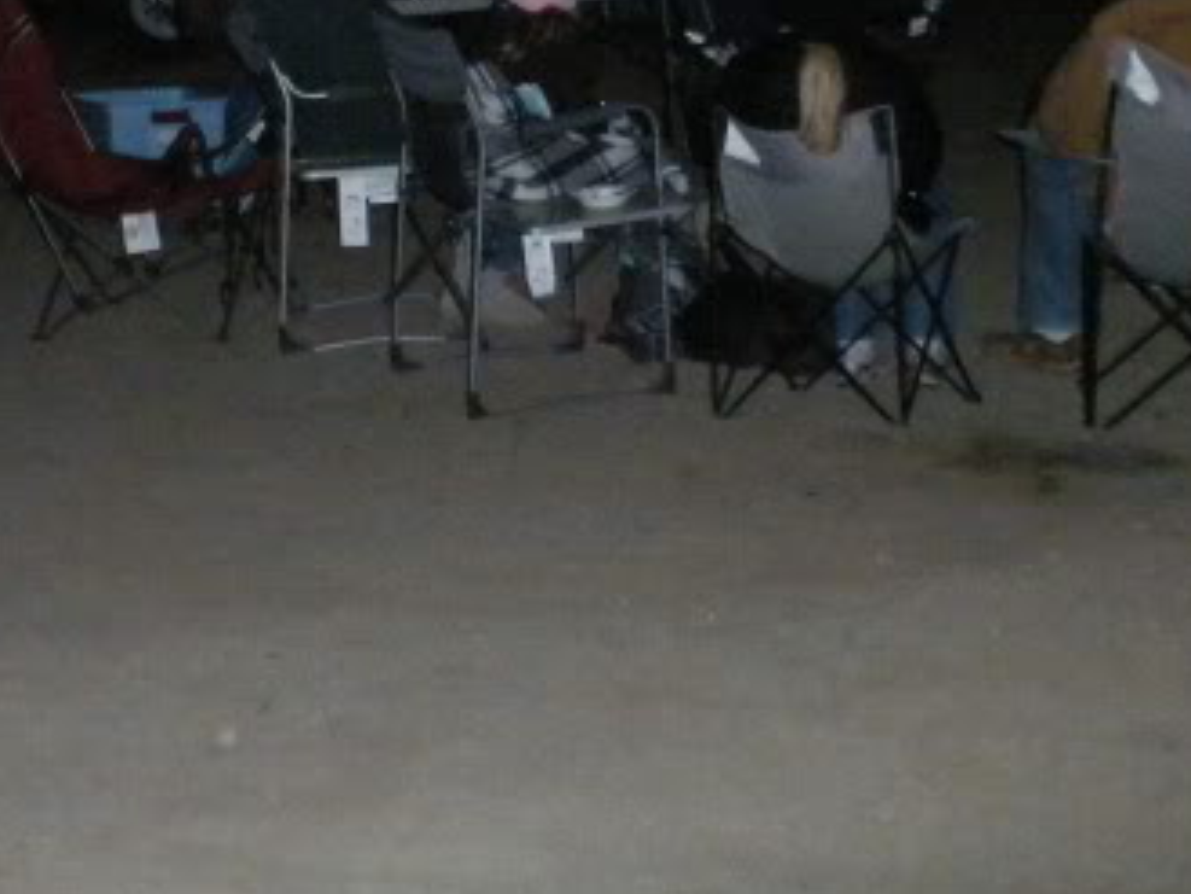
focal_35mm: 90
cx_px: 489
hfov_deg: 21.7
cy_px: -87
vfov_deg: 16.0
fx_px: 3098
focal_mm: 6.6
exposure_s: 1/30
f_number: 3.5
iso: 800
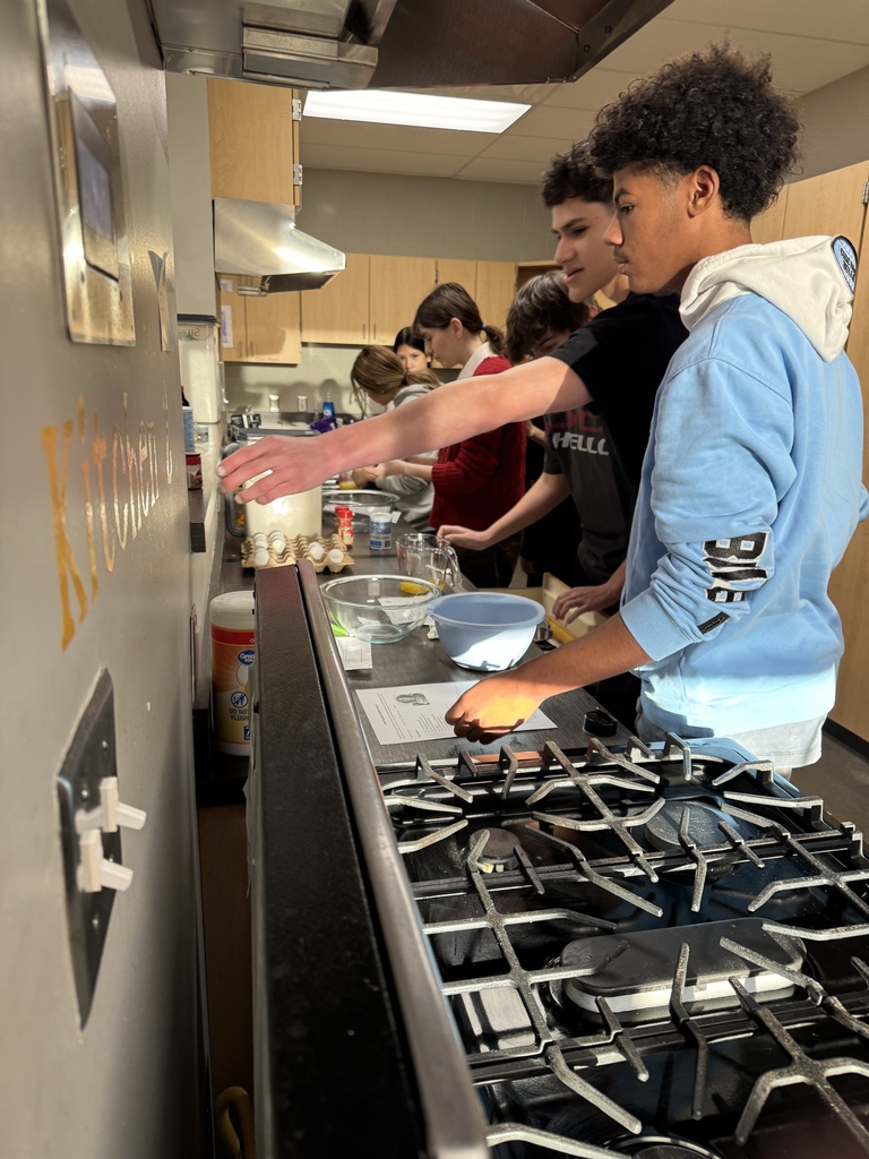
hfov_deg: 56.8
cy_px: 580
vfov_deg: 71.6
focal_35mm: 24
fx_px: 803
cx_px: 434
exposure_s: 1/60
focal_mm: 6.76
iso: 125
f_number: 1.78
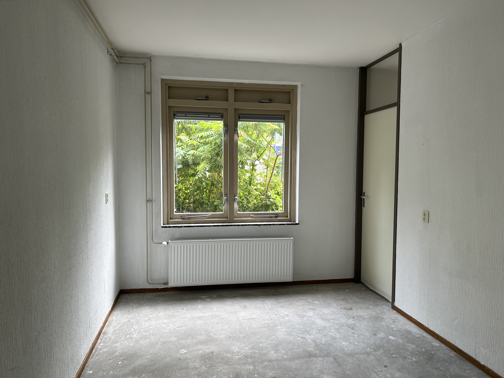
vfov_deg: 53.1
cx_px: 252
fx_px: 379
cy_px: 189
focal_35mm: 26
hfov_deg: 67.3
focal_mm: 5.7
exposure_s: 1/121
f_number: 1.5
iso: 40
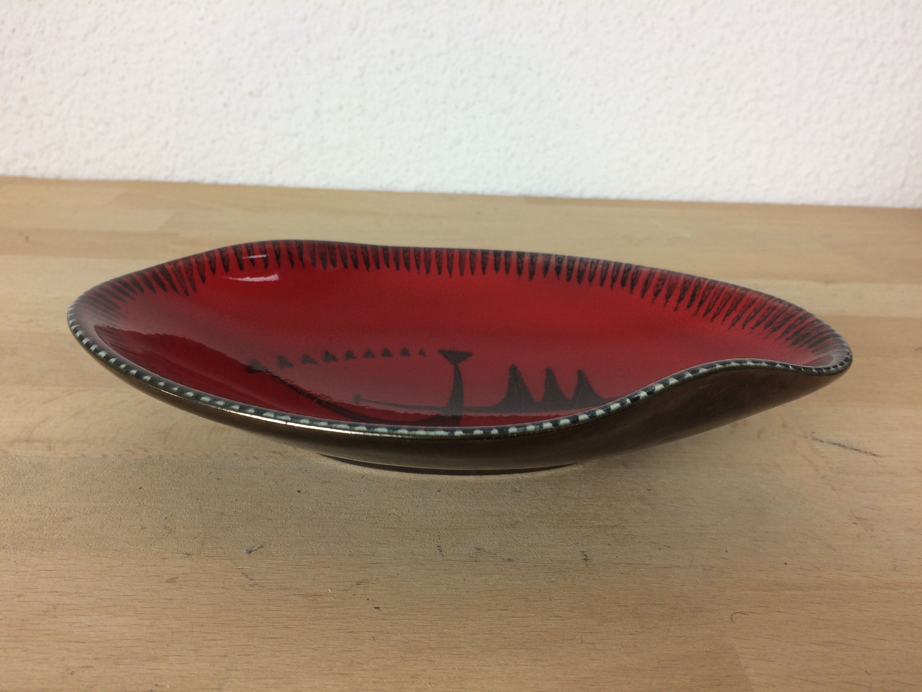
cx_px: 461
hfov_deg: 61.7
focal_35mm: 29
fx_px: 772
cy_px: 346
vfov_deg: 48.2
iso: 40
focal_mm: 4.15
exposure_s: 1/50
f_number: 2.2
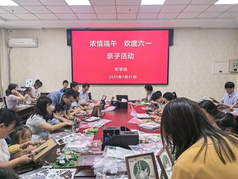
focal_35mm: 27
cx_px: 119
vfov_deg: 51.4
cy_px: 90
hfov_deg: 65.3
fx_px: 186
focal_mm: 5.75
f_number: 4
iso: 400
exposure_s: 1/100
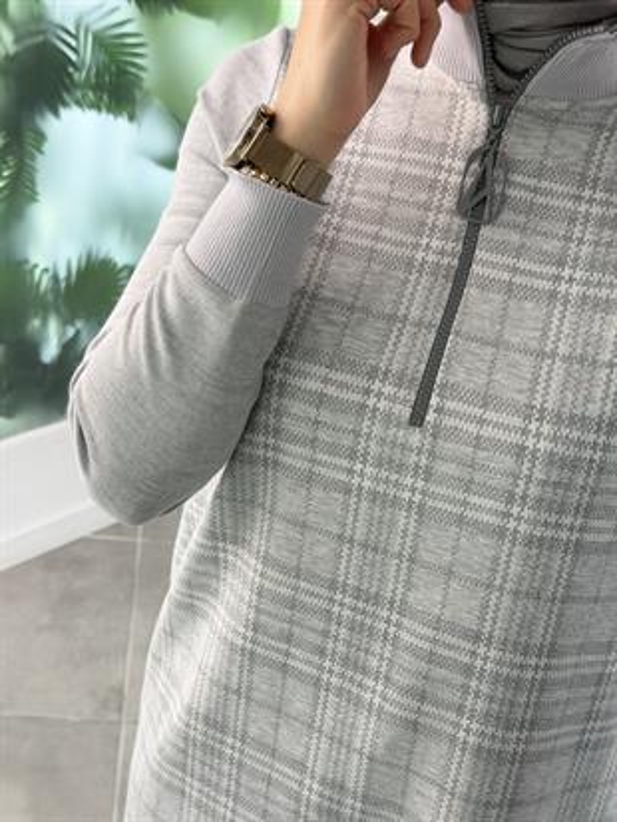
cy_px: 411
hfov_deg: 30.3
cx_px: 308
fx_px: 1140
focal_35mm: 48
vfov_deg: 39.6
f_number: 1.78
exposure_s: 1/133
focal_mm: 6.76
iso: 64
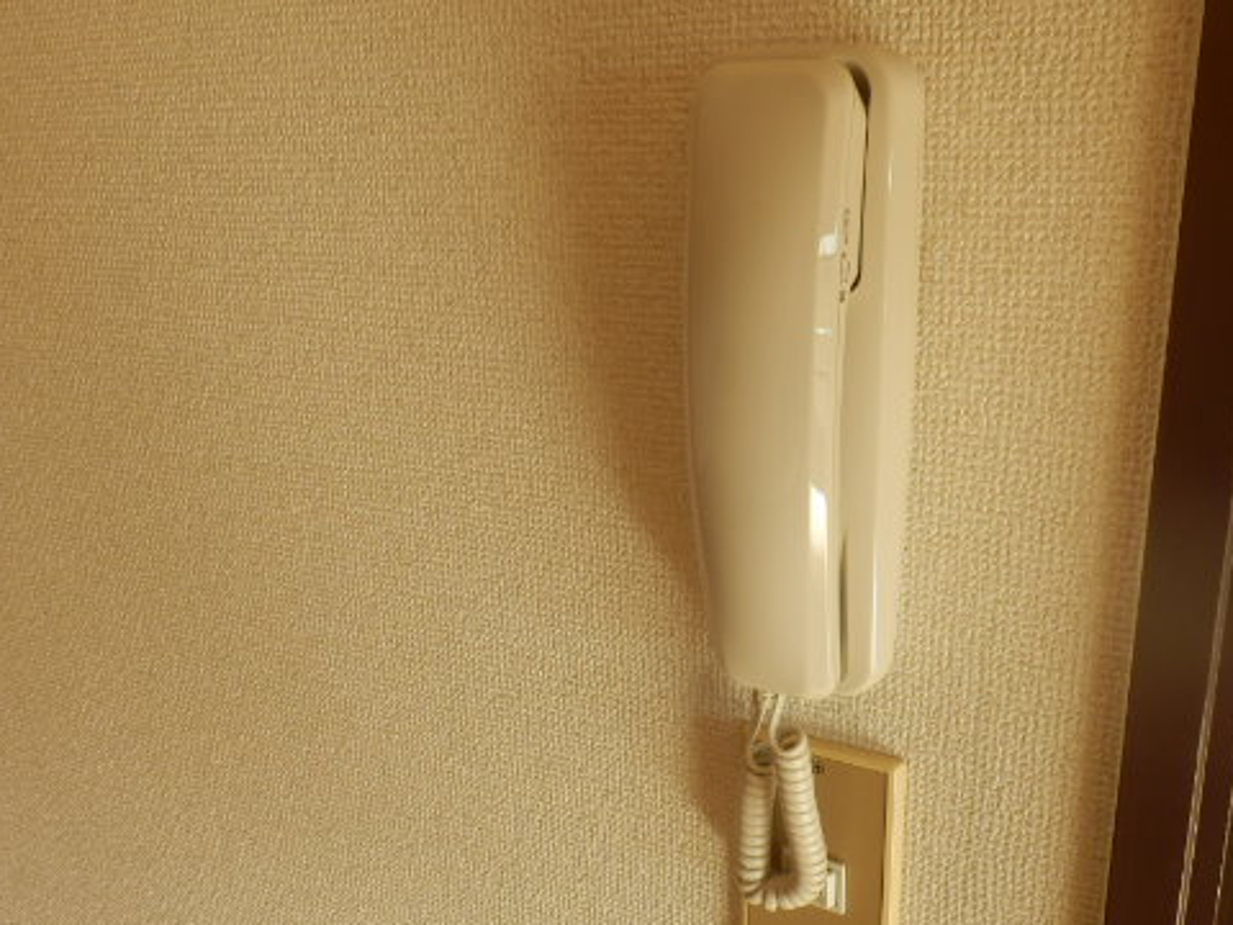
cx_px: 750
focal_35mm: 32
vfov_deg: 44.1
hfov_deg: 56.3
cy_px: 509
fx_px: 1140
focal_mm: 4.2
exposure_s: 1/100
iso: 80
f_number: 3
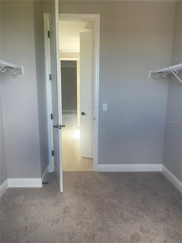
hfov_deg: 53.1
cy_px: 122
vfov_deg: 67.3
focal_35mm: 26
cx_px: 91
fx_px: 182
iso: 100
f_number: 1.6
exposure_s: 1/120
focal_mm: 5.1
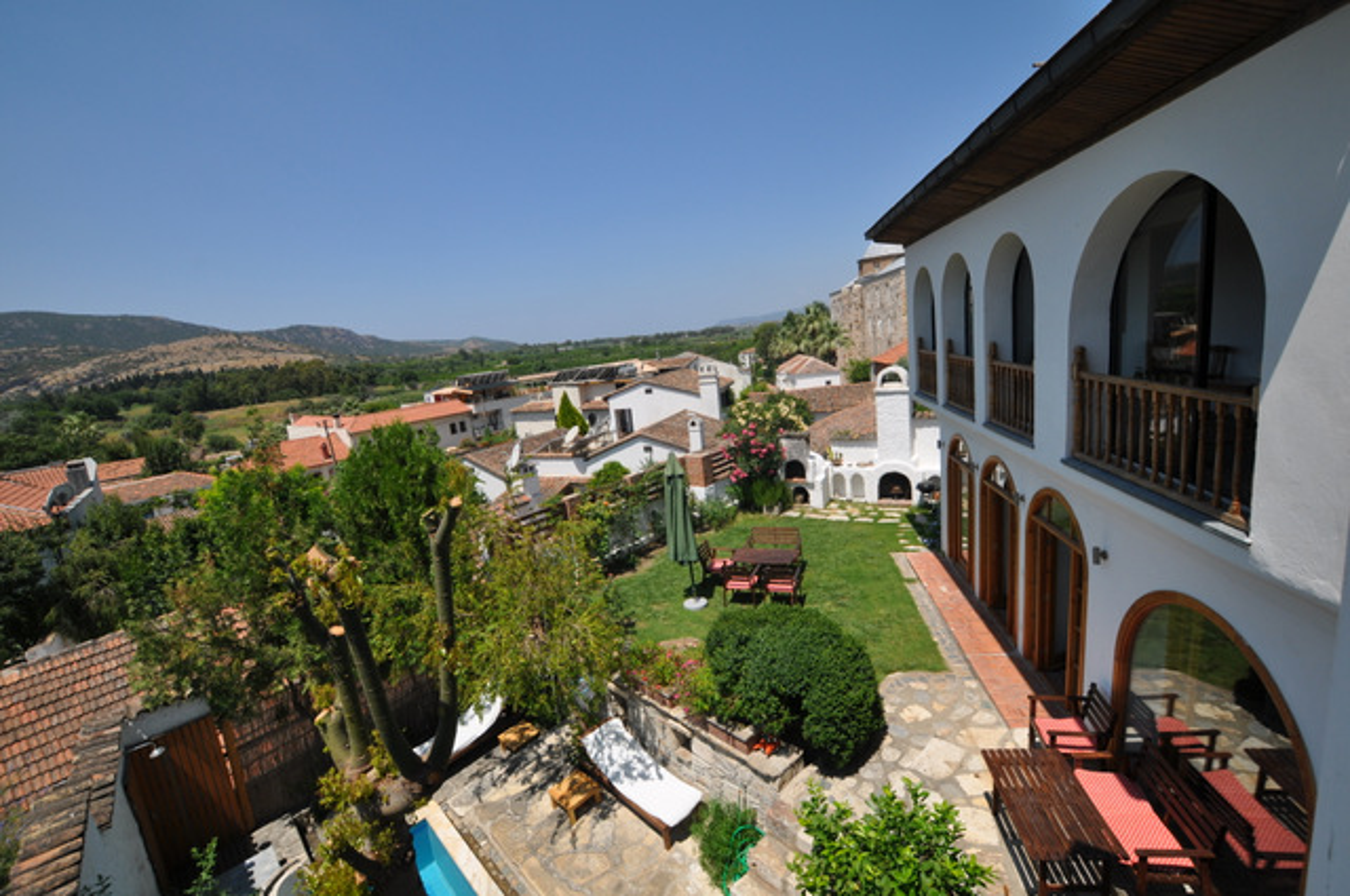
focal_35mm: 15
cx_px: 675
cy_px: 448
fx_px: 562
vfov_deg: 77.2
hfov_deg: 100.5
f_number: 10
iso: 200
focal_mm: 10
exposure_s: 1/400
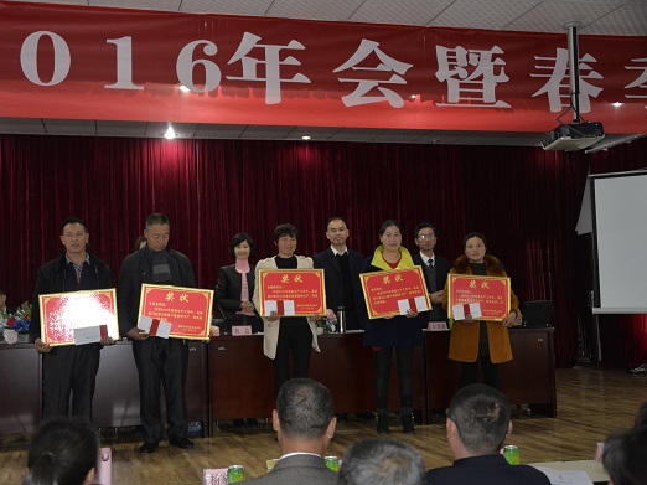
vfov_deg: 34.3
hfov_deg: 44.7
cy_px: 239
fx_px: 785
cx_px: 283
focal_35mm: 42
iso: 800
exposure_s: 1/60
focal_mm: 38
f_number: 4
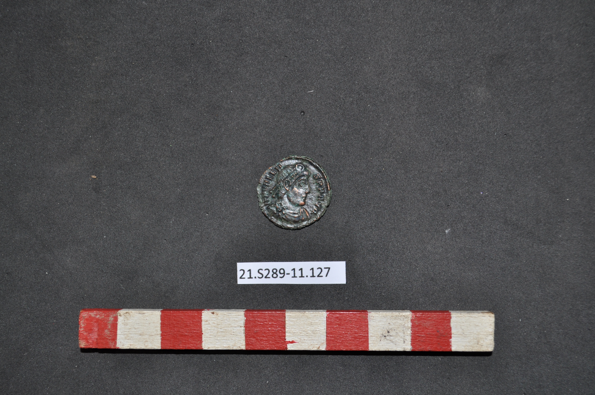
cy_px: 198
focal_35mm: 48
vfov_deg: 28.0
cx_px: 298
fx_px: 792
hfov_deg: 41.2
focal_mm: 32
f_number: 5.6
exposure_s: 1/125
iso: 200
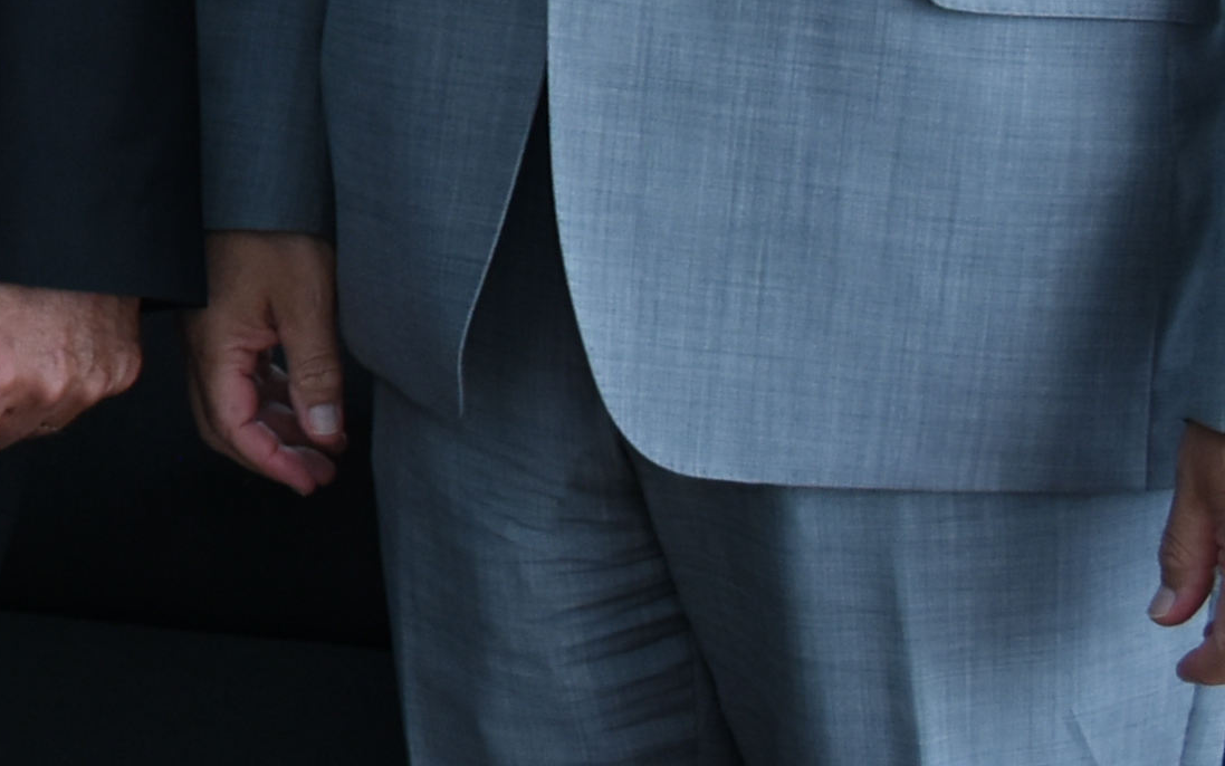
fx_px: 4811
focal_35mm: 144
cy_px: -730
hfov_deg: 13.1
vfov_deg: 8.6
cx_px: -973
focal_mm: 23
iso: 500
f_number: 5.6
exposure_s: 1/80
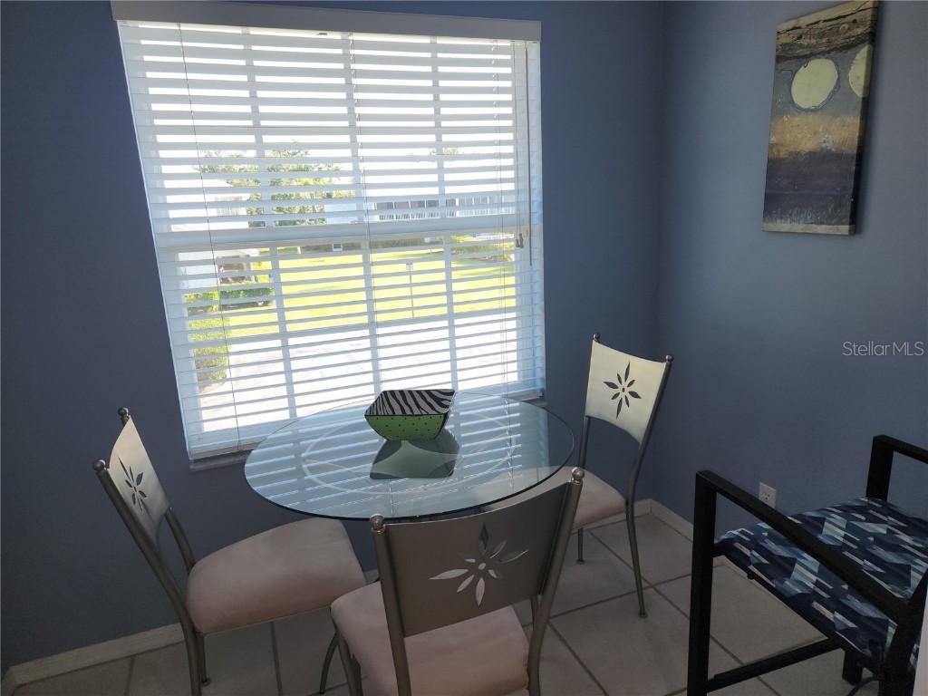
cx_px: 464
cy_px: 348
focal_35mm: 23
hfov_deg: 73.9
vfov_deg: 58.9
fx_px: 617
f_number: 1.8
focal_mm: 5.4
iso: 20
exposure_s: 1/120
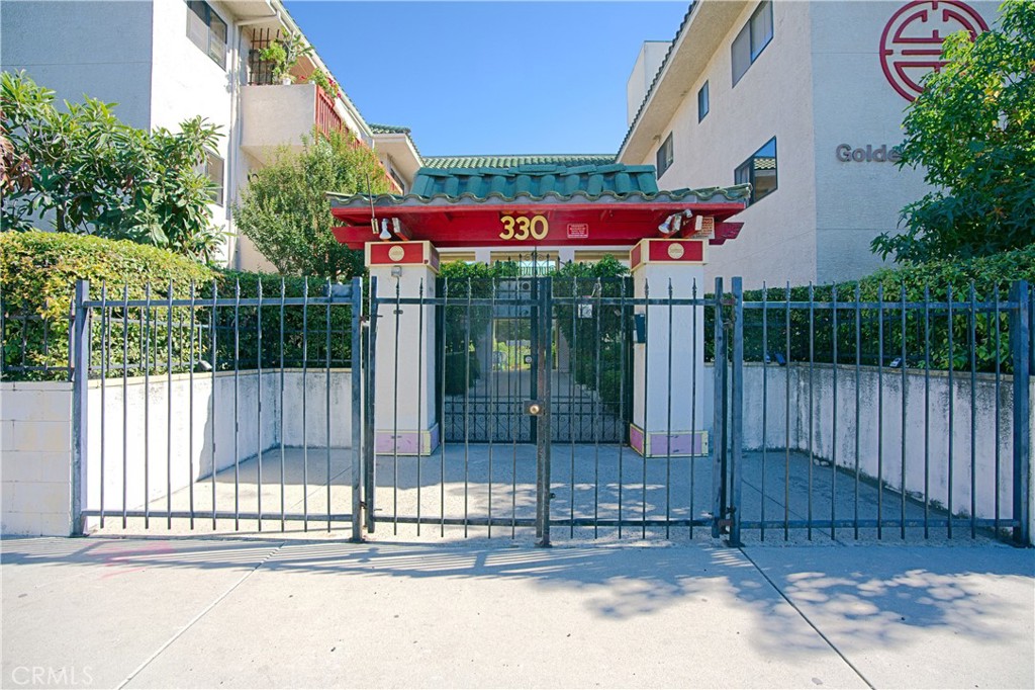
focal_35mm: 16
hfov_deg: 96.8
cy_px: 345
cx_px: 518
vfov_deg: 73.7
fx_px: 460
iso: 100
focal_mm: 16
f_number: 6.3
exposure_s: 1/160
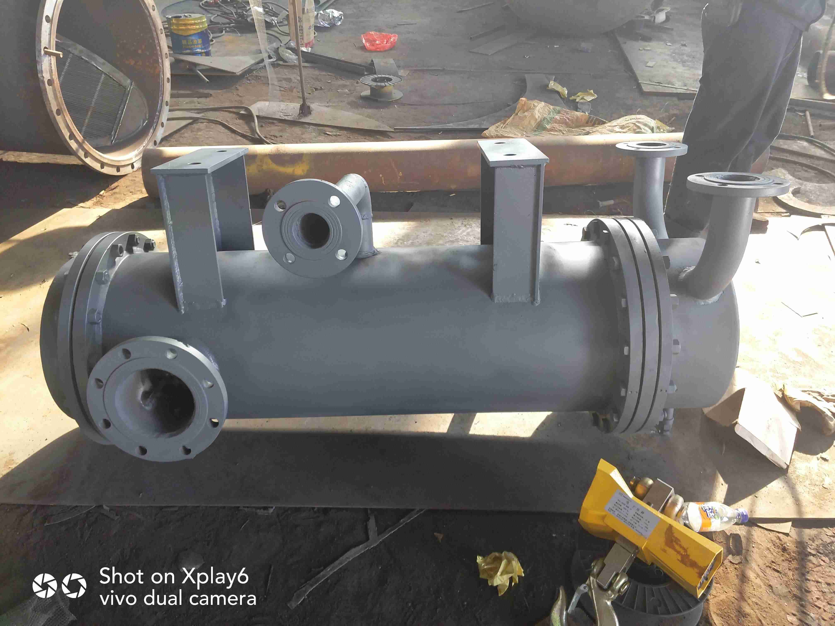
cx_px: 418
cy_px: 313
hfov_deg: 69.4
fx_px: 603
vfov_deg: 54.9
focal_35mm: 25
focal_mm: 4.32
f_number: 1.7
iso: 100
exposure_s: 1/50
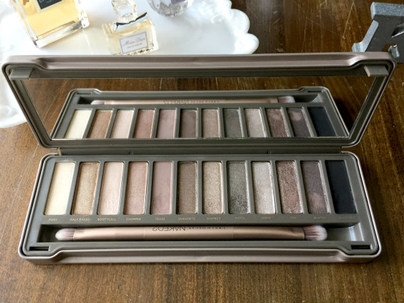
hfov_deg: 61.7
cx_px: 202
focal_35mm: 29
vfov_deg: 48.2
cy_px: 152
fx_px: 338
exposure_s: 1/30
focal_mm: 4.15
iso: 50
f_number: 2.2
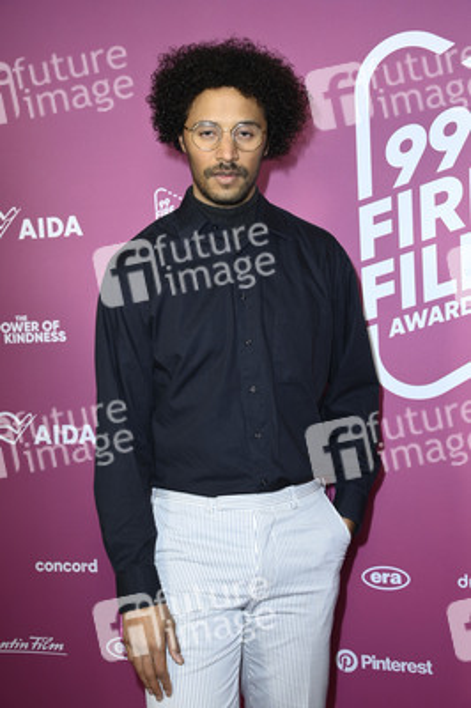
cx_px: 236
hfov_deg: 26.9
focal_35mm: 50
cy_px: 354
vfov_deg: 39.6
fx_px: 983
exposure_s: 1/250
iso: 640
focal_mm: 50
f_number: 5.6
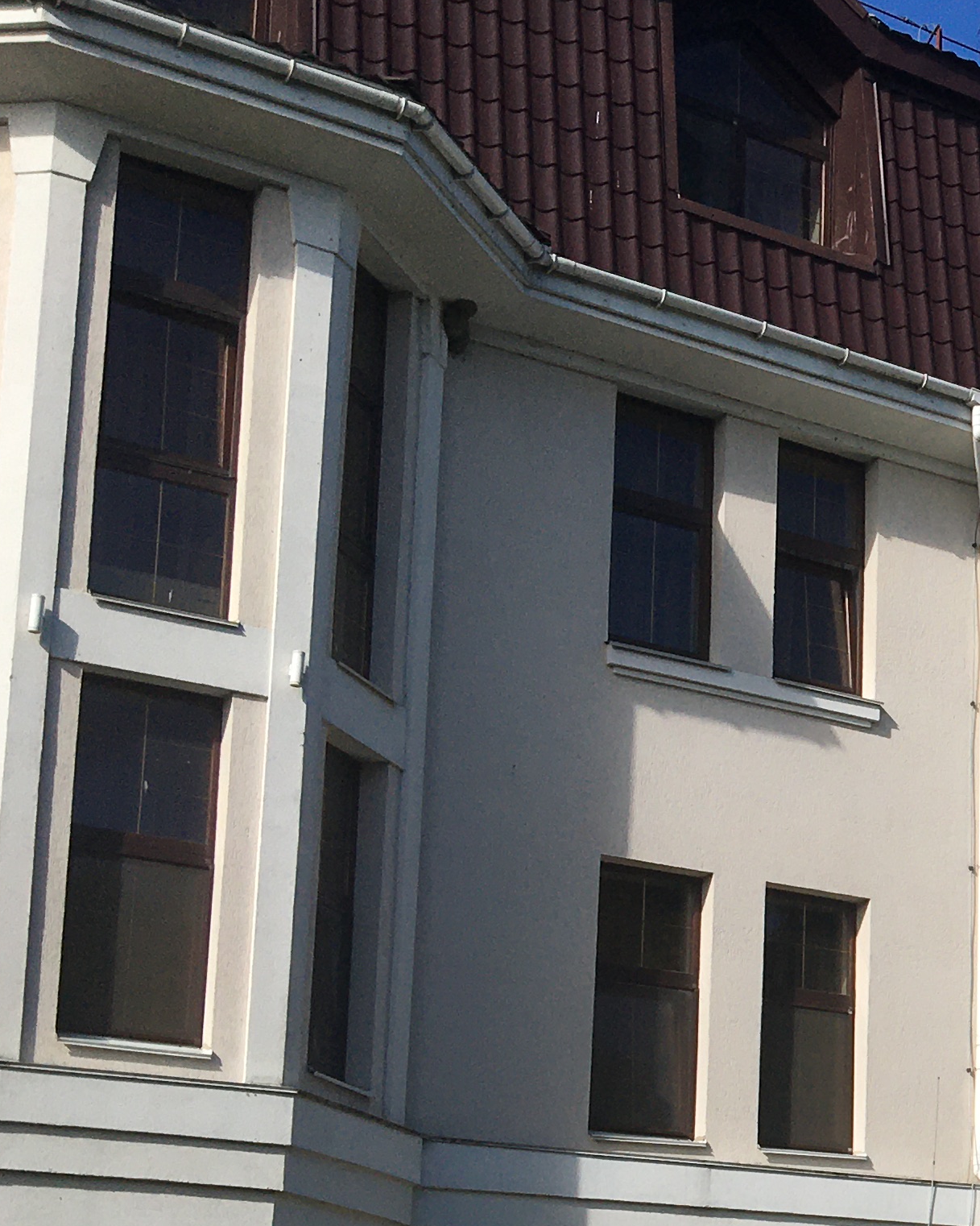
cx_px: 1508
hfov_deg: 18.0
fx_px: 2720
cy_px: 1095
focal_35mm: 75
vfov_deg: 24.7
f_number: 2.2
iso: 25
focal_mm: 4.15
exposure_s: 1/2747
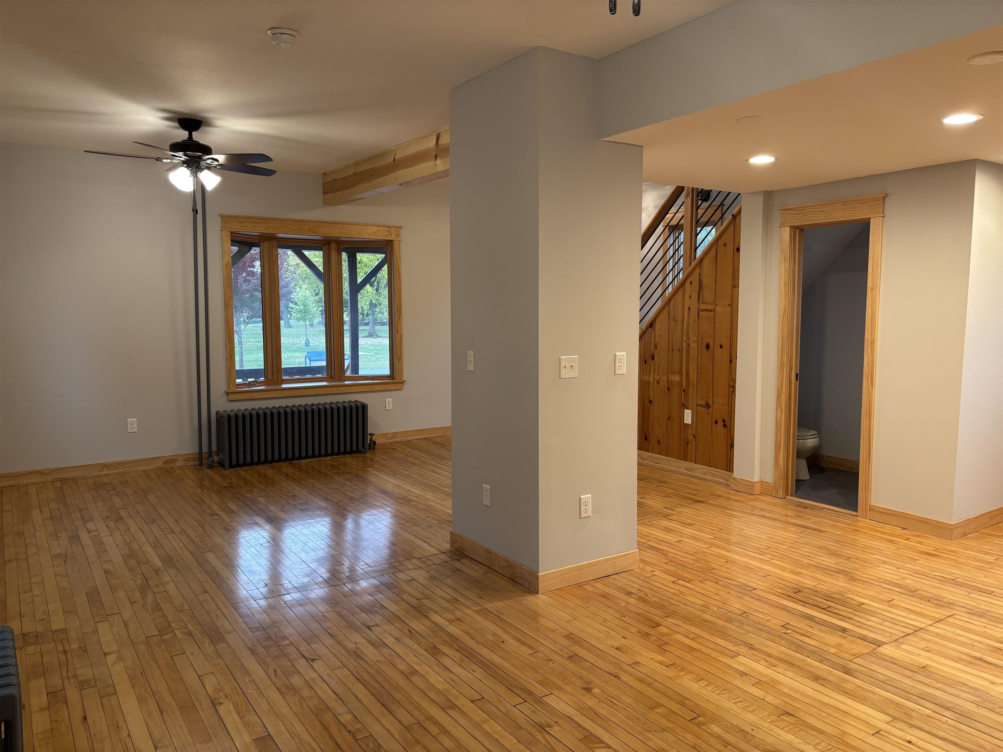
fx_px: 753
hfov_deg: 67.3
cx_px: 502
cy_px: 376
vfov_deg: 53.1
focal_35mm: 26
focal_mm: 5.96
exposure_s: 1/60
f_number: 1.6
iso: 125
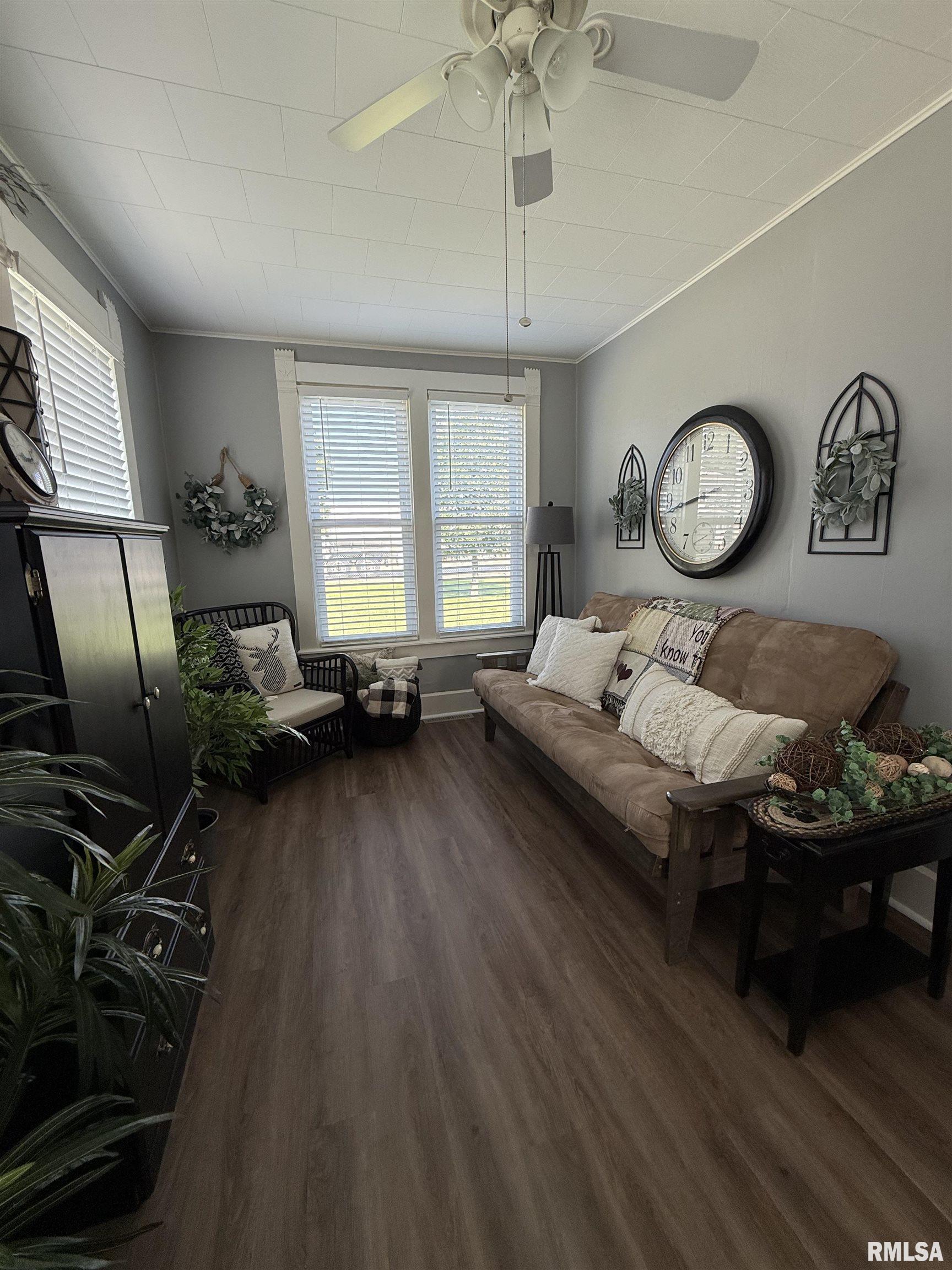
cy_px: 635
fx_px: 513
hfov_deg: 85.7
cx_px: 476
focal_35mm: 14
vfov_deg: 102.1
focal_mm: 2.22
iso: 80
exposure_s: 1/100
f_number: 2.2
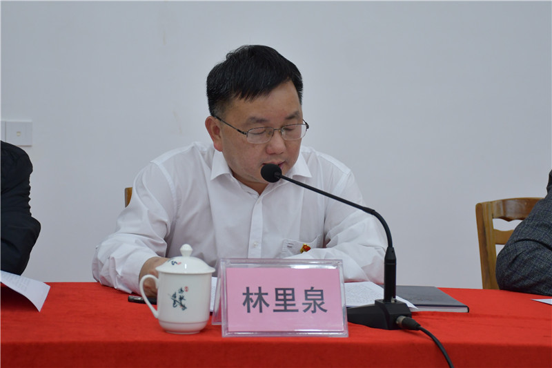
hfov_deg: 30.1
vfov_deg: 20.3
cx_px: 276
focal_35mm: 67
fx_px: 1027
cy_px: 184
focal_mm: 45
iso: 1250
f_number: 4.5
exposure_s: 1/100
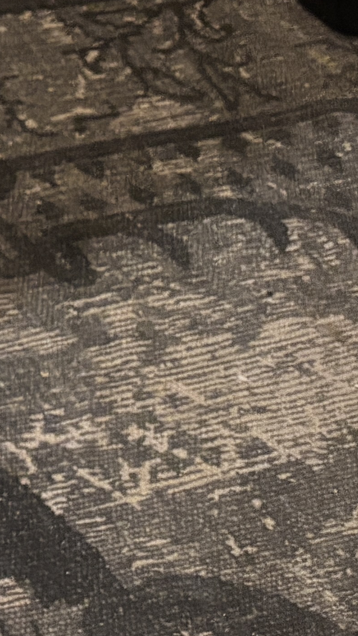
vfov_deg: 18.3
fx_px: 1942
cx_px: -875
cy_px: 66
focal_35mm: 115
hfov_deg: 8.2
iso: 1000
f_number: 1.6
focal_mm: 5.96
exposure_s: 1/25
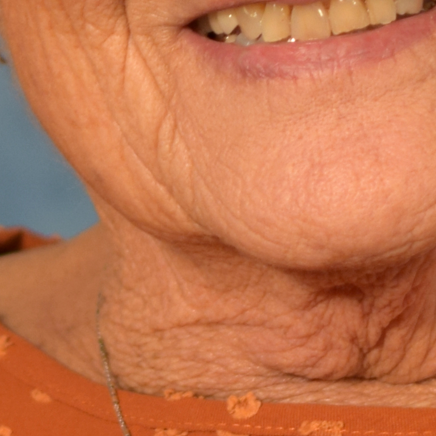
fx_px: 12046
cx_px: 73
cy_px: 576
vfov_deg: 2.1
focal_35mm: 845
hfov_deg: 2.1
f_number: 2.8
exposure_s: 1/125
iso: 280
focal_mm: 85
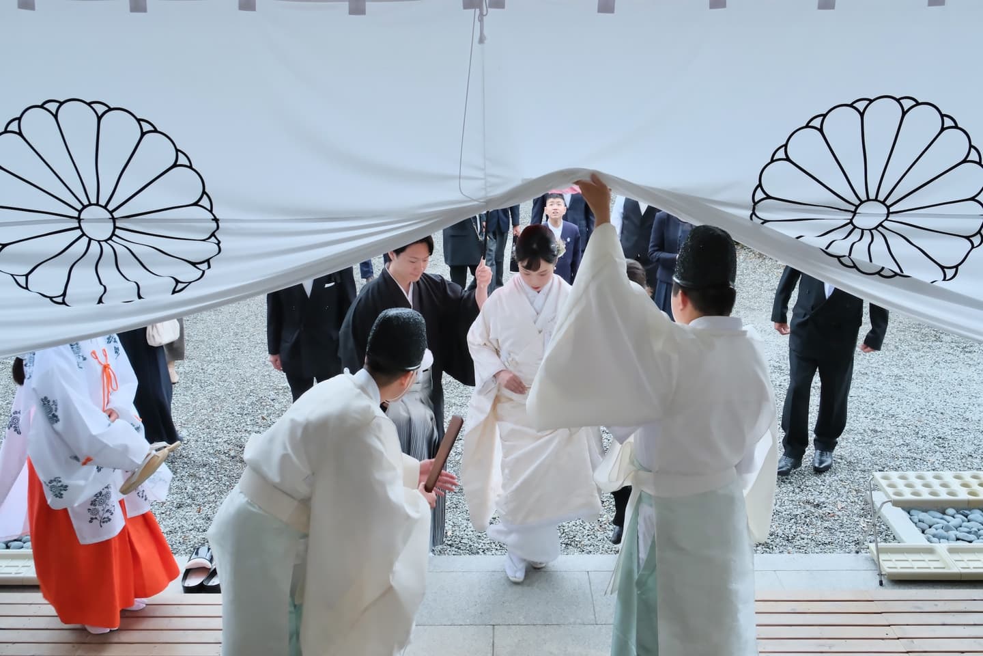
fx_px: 983
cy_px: 328
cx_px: 492
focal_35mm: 36
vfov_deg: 36.9
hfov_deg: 53.1
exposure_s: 1/125
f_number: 5
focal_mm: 24
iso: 3200
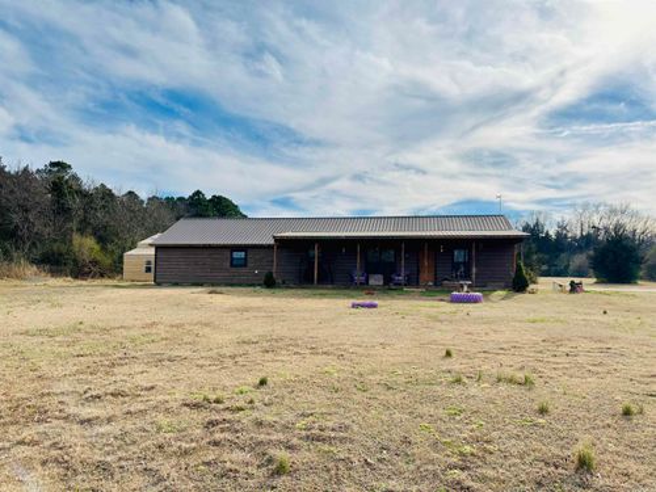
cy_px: 246
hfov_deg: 67.3
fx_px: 493
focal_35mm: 26
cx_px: 328
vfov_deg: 53.1
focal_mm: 5.96
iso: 50
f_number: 1.6
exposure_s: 1/3534
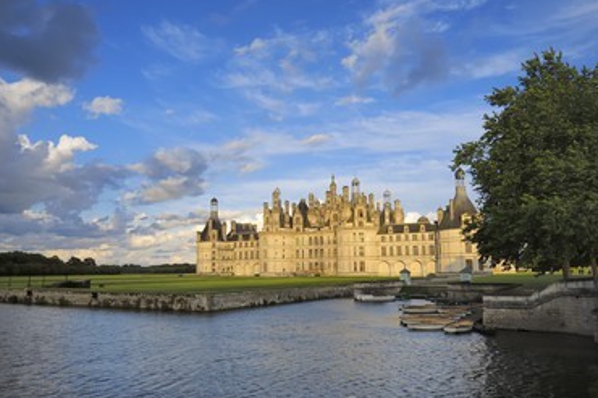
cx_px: 274
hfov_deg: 70.2
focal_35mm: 26
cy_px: 218
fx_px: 424
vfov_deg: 50.1
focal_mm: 15
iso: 100
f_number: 11
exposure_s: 1/125
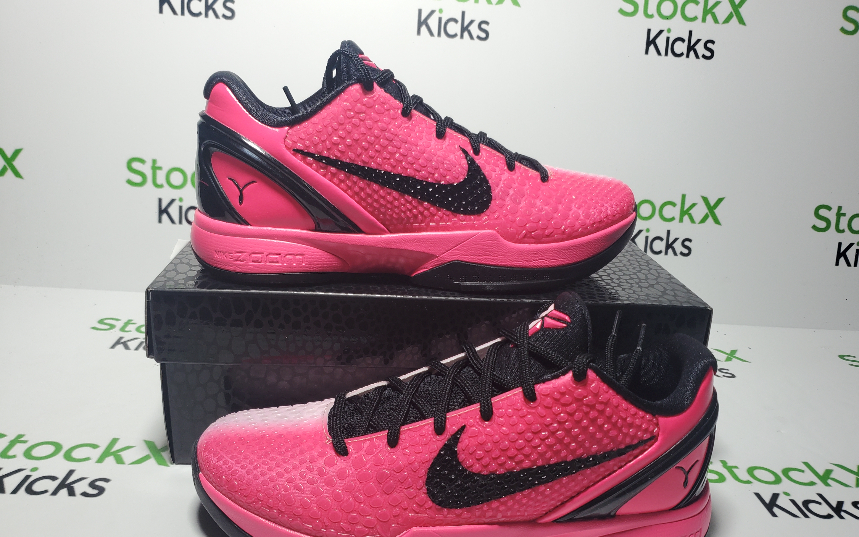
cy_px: 321
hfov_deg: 66.5
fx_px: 655
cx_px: 435
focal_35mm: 28
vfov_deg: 44.3
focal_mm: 4.3
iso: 50
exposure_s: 1/401
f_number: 1.5
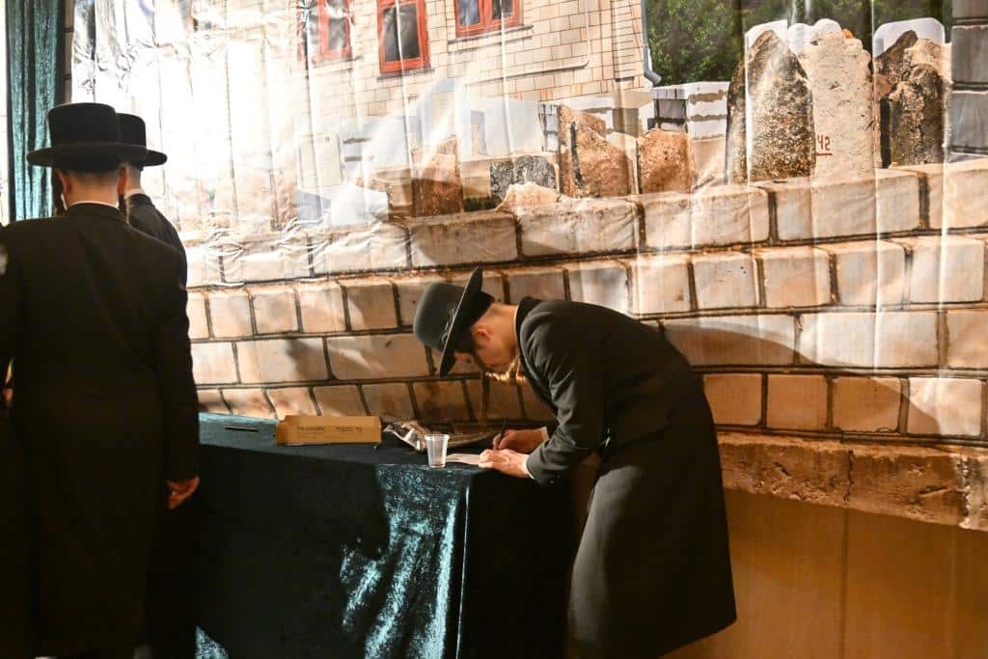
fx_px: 961
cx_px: 494
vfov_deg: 37.9
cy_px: 330
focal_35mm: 35
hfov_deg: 54.4
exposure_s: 1/160
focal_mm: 35
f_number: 4
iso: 3200
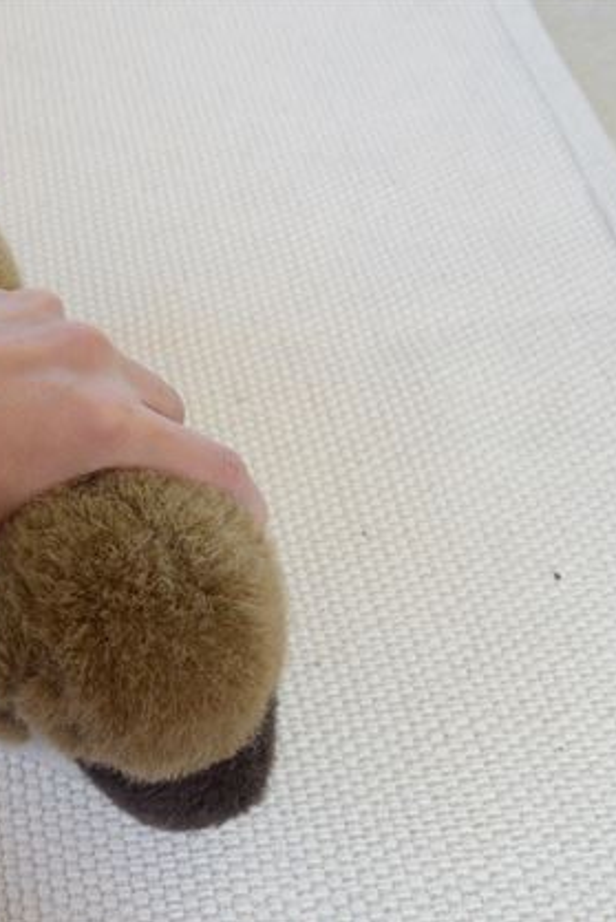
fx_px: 1410
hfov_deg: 23.6
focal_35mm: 55
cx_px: 7
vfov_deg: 36.2
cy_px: 461
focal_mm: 24
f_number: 7.1
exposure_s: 1/200
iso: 3200
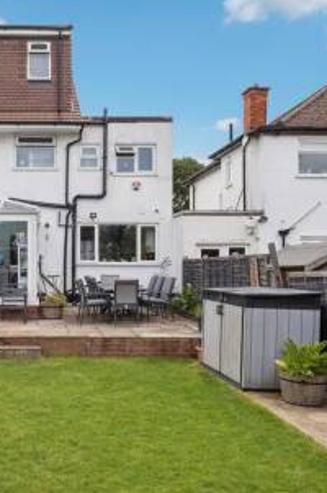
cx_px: 51
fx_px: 519
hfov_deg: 33.6
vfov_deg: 50.7
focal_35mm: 38
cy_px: 235
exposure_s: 1/250
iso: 160
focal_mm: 24
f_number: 9
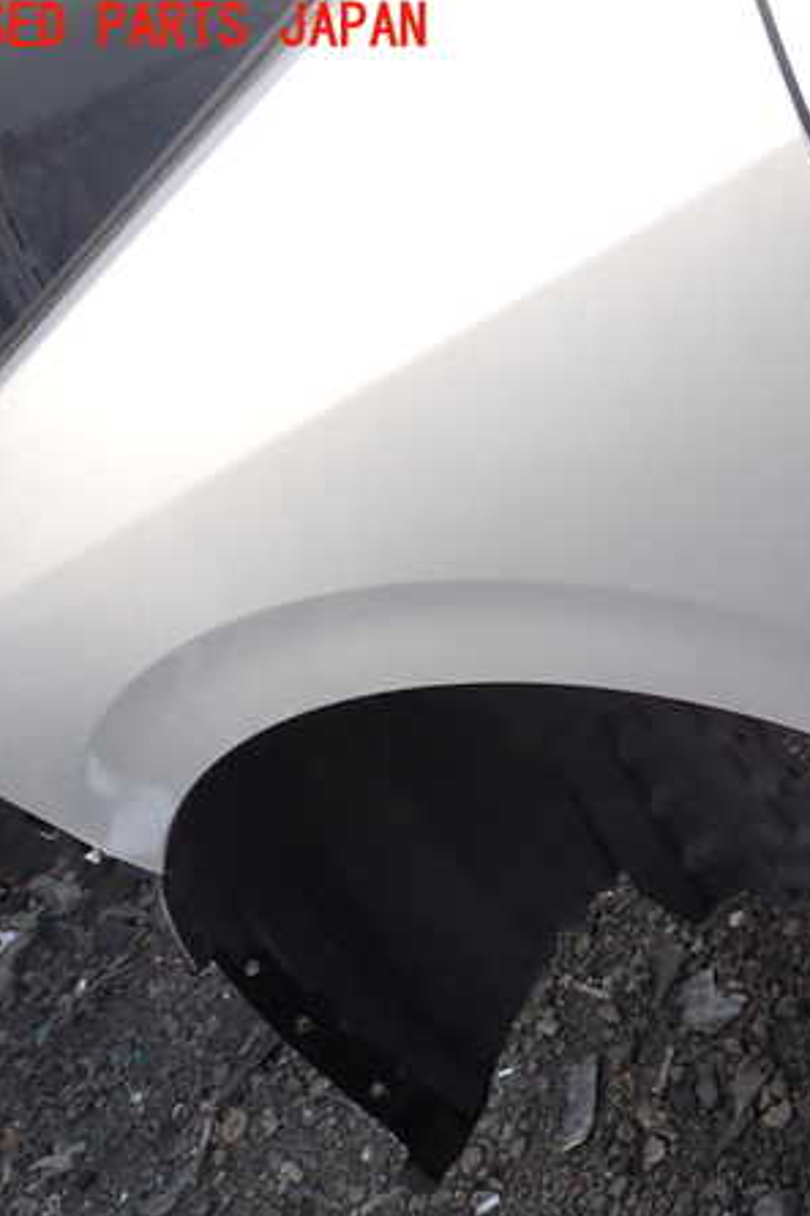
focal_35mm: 42
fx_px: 1418
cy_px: 608
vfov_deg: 46.4
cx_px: 750
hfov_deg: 30.3
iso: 100
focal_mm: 5.4
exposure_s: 1/125
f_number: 3.2
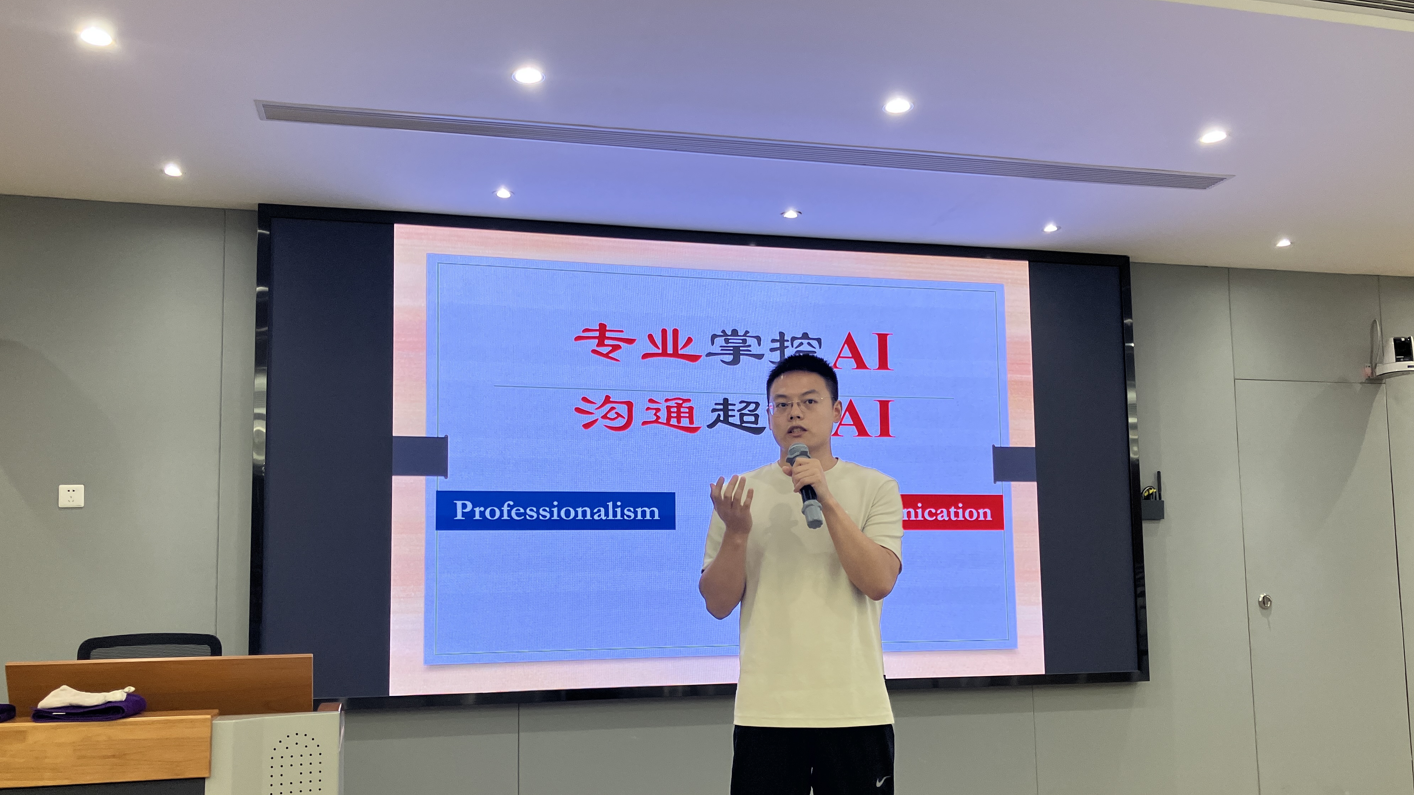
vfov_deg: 37.6
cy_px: 494
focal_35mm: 31
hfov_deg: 62.6
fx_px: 1162
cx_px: 712
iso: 80
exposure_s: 1/100
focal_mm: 3.99
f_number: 1.8
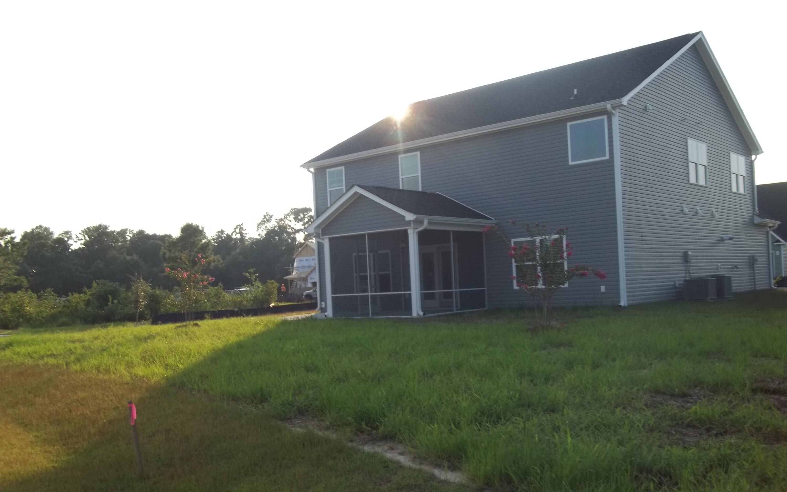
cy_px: 295
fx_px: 729
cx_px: 394
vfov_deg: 37.1
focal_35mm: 34
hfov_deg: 56.7
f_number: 8.8
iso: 64
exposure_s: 1/80
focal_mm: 5.7
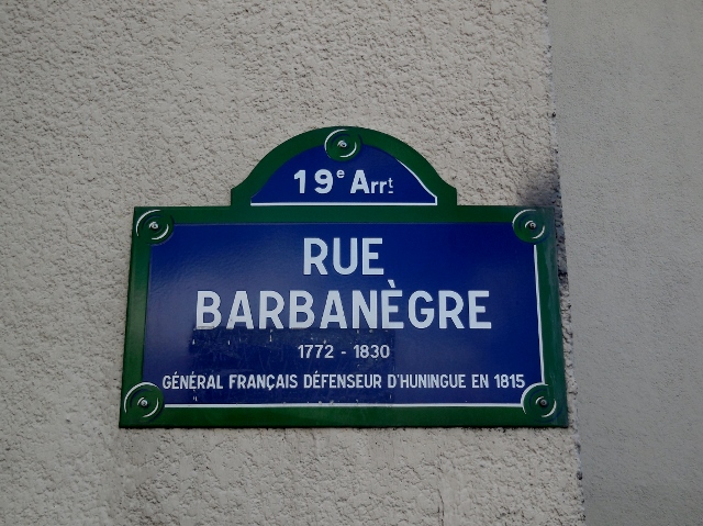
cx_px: 352
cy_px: 263
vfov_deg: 24.0
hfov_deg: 31.7
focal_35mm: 61
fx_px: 1238
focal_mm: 11
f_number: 4.5
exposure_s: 1/320
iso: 125
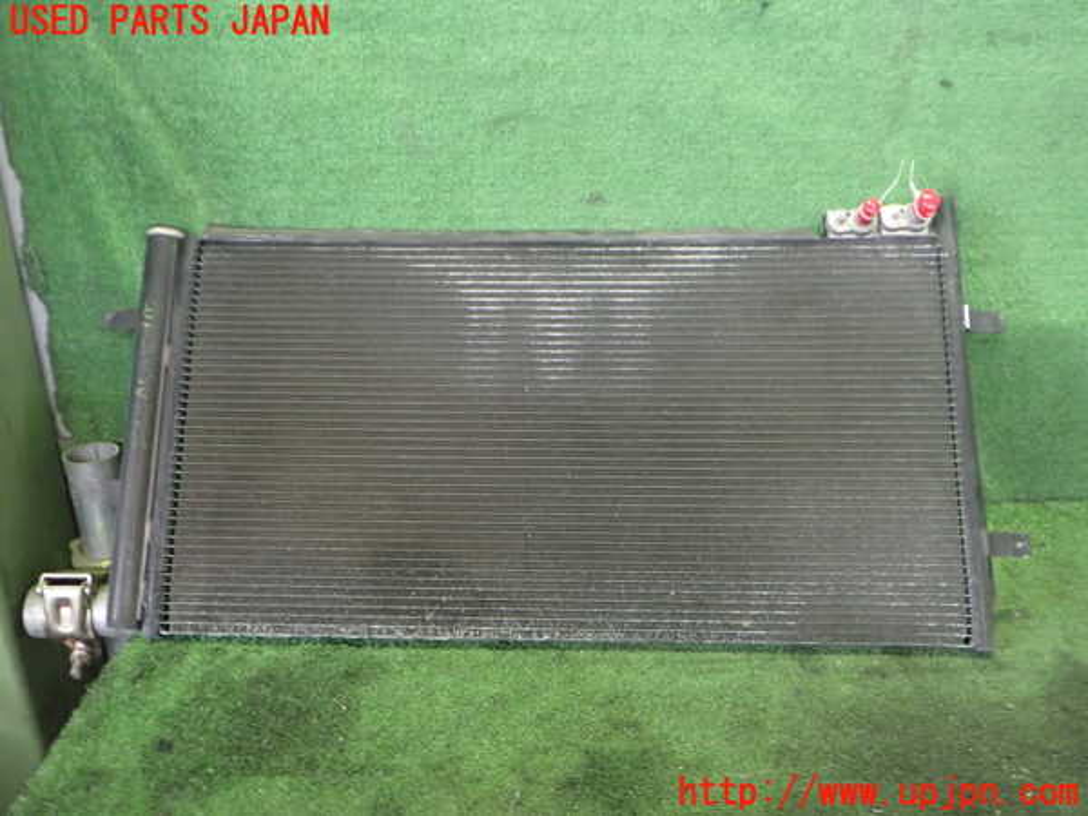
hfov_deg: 60.0
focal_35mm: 30
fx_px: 943
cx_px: 544
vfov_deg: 46.8
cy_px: 408
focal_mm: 5.4
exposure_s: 1/30
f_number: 2.3
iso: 800
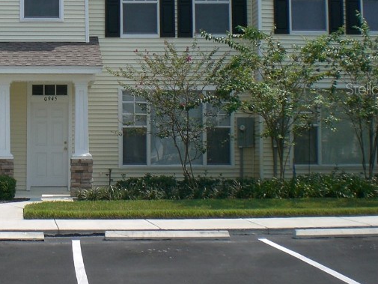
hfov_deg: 24.6
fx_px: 841
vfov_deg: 19.1
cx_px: 33
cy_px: 88
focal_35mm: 77
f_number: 4.4
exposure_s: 1/500
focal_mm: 6.3
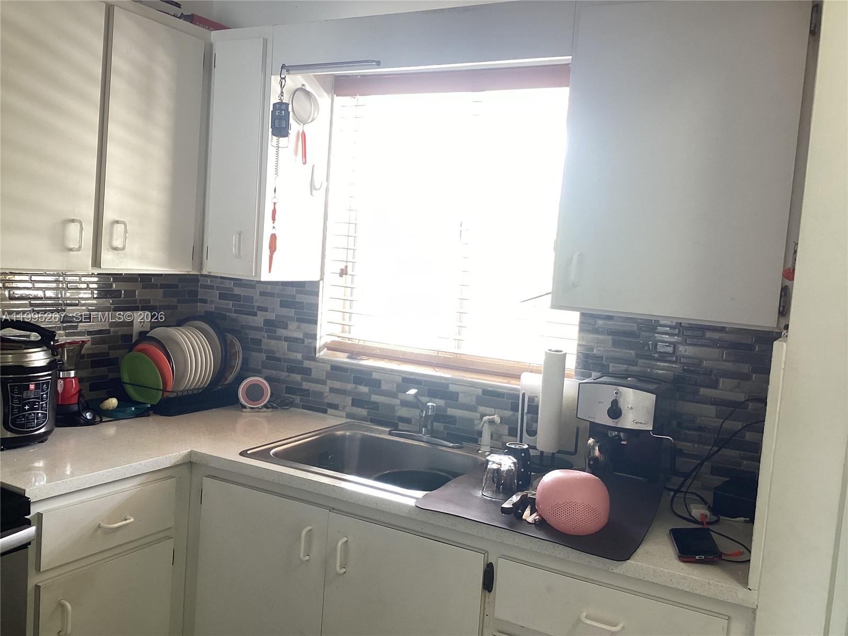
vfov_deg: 45.4
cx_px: 424
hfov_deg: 58.4
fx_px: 759
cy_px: 318
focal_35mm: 31
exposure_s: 1/50
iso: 80
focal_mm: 3.3
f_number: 2.4
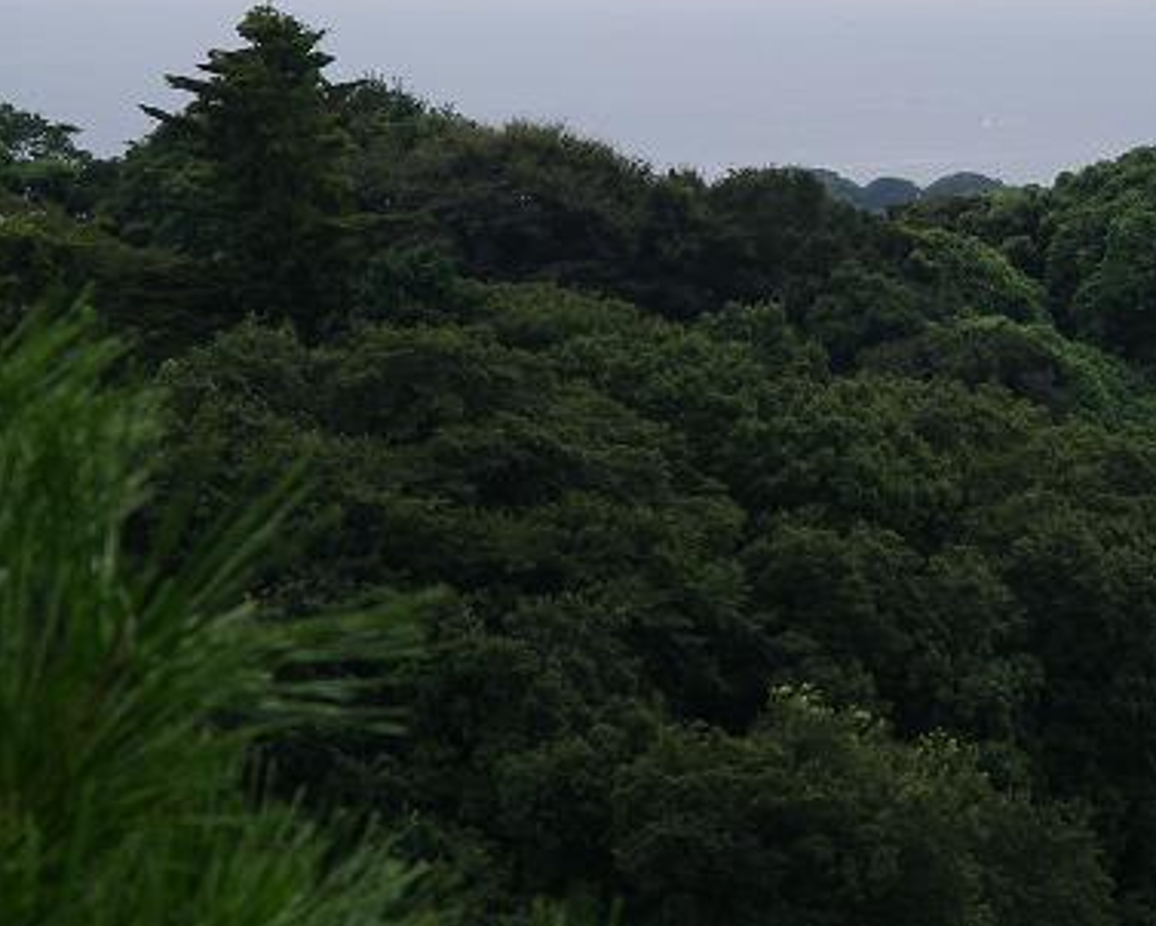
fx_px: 12665
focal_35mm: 370
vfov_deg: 4.2
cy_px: 61
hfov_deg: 5.2
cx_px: 874
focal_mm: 39
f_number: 6.5
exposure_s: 1/200
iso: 80
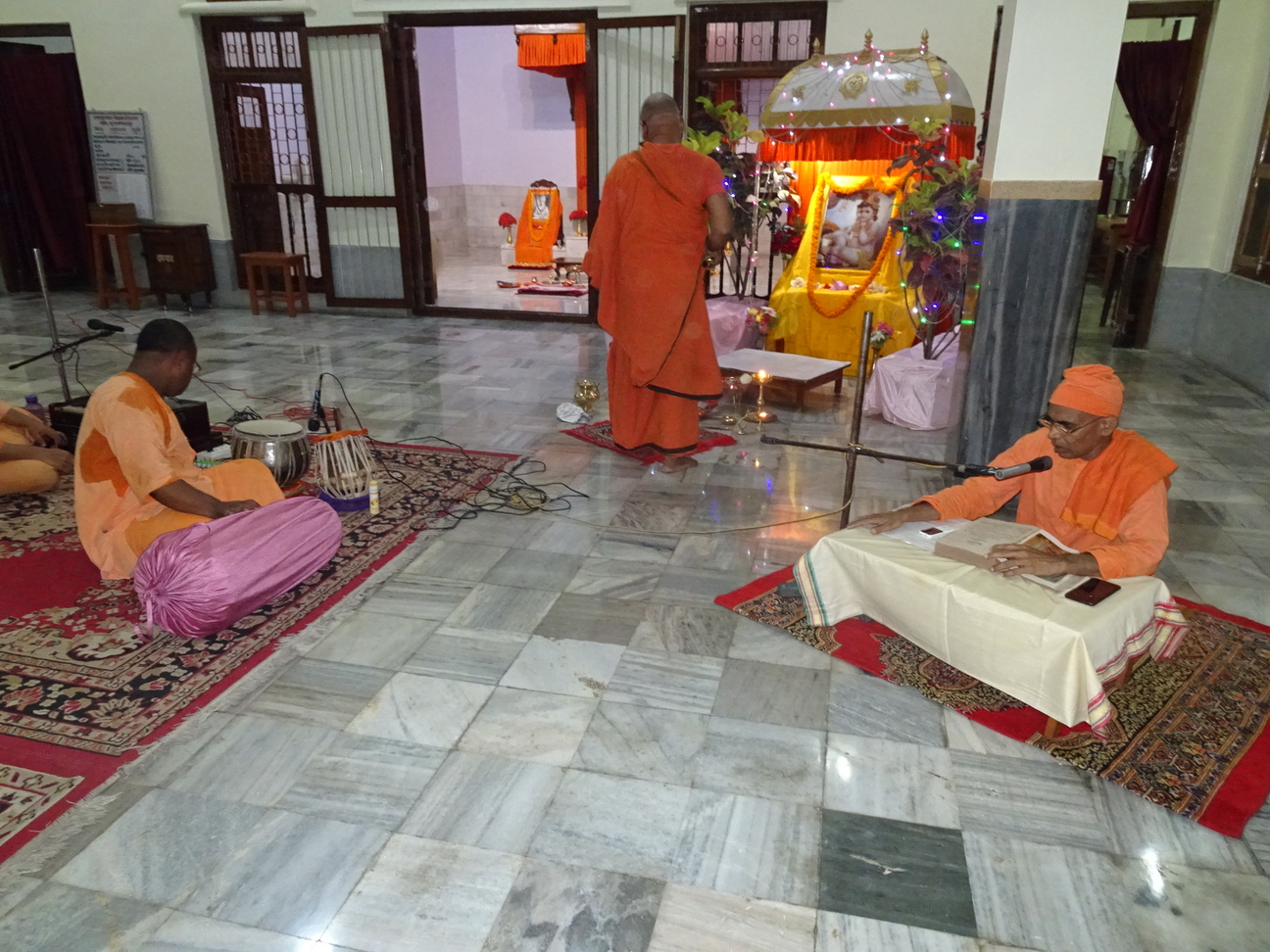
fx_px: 881
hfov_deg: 71.6
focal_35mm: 24
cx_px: 635
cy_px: 476
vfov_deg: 56.8
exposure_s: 1/30
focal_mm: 4.1
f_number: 3.5
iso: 1000
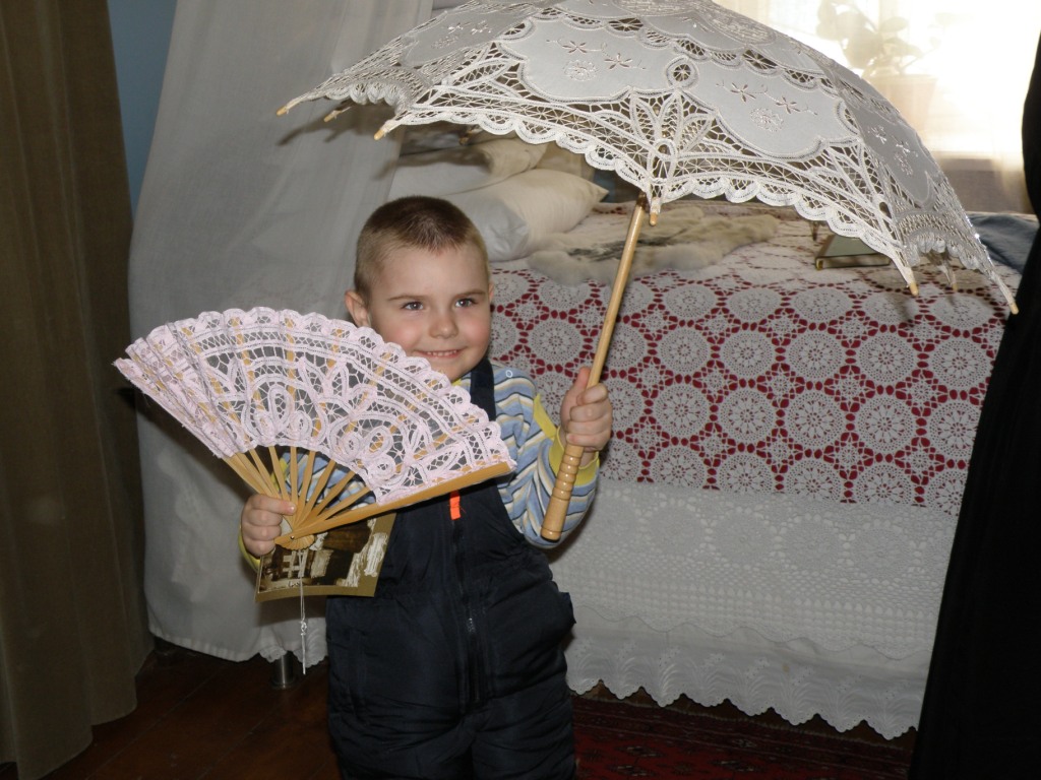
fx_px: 1413
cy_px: 390
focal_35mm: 47
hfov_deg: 40.4
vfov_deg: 30.9
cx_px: 520
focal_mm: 8.46
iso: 100
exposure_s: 1/50
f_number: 3.4
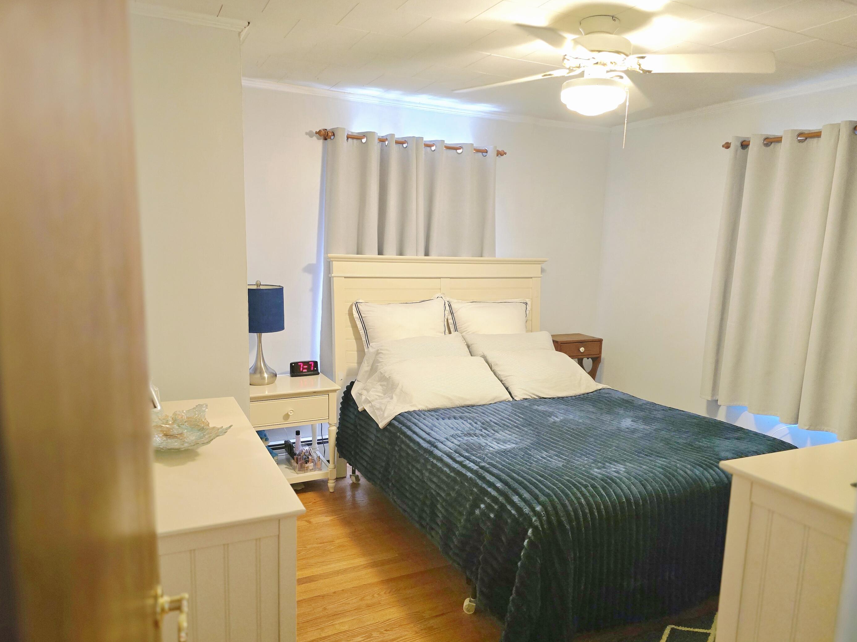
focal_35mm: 25
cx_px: 440
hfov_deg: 69.4
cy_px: 347
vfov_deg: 54.8
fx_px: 619
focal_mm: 6.3
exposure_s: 1/120
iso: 800
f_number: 1.7
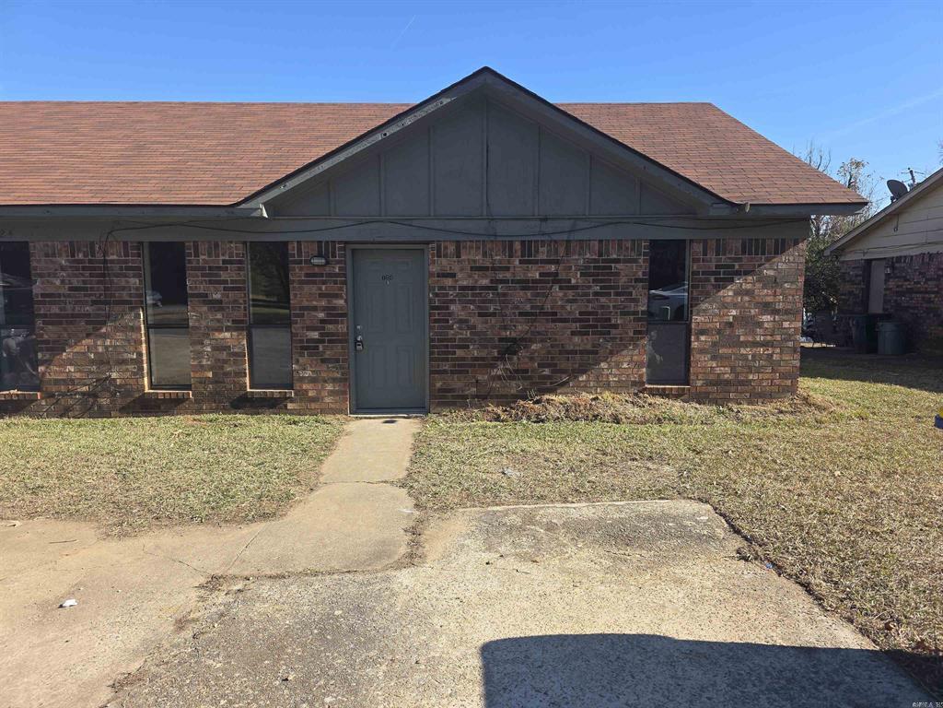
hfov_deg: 73.9
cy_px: 354
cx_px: 472
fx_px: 627
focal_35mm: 23
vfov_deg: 58.9
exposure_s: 1/477
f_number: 1.7
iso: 12
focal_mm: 6.3
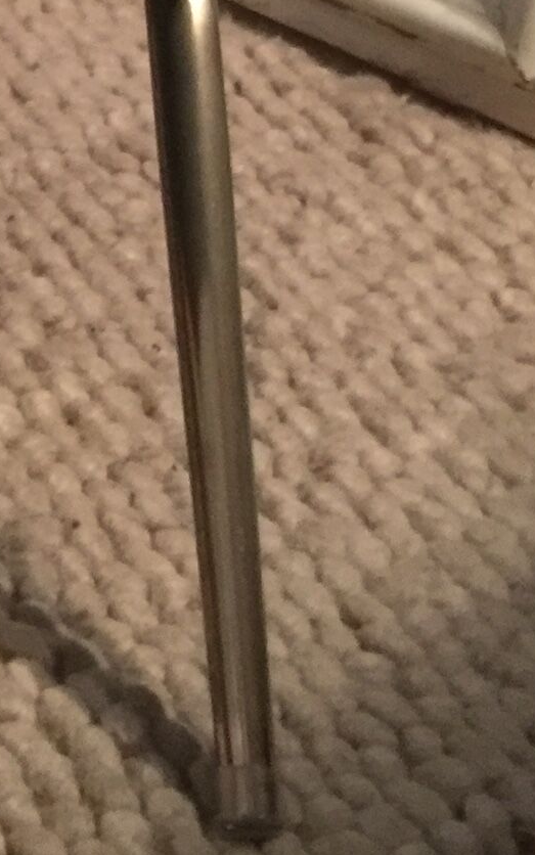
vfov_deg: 16.0
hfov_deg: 10.2
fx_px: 2798
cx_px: -506
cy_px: -417
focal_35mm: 120
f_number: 2.2
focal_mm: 4.15
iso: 160
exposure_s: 1/8
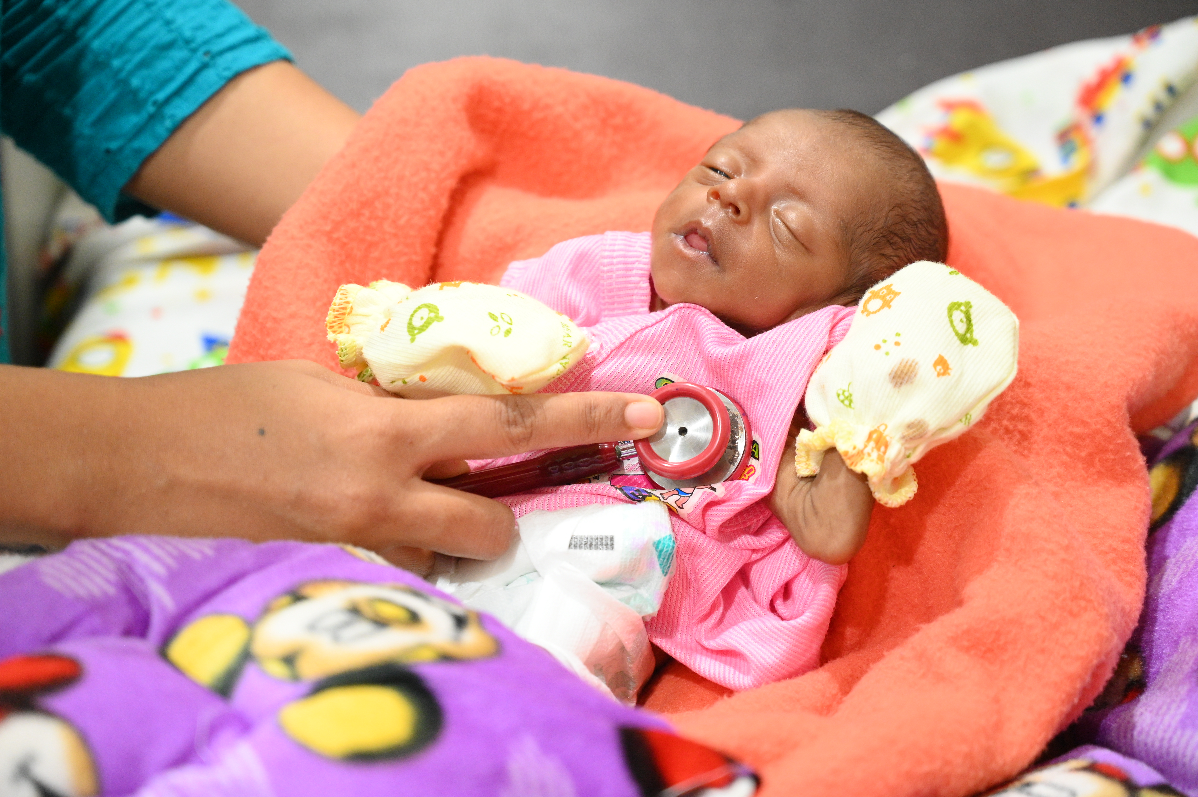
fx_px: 2328
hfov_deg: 28.9
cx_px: 599
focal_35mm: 70
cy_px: 398
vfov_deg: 19.4
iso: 3200
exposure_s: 1/125
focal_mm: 70
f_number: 4
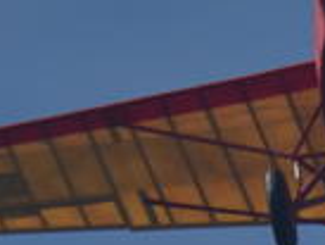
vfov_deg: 0.6
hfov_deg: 0.9
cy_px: -146
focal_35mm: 2310
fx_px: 21707
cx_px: 28
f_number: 5.6
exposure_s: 1/2000
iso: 200
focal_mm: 220
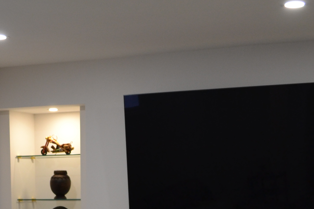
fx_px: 820
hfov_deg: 21.6
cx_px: 110
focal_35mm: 94
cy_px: 299
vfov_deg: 13.8
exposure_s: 1/60
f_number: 4
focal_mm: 20
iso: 400
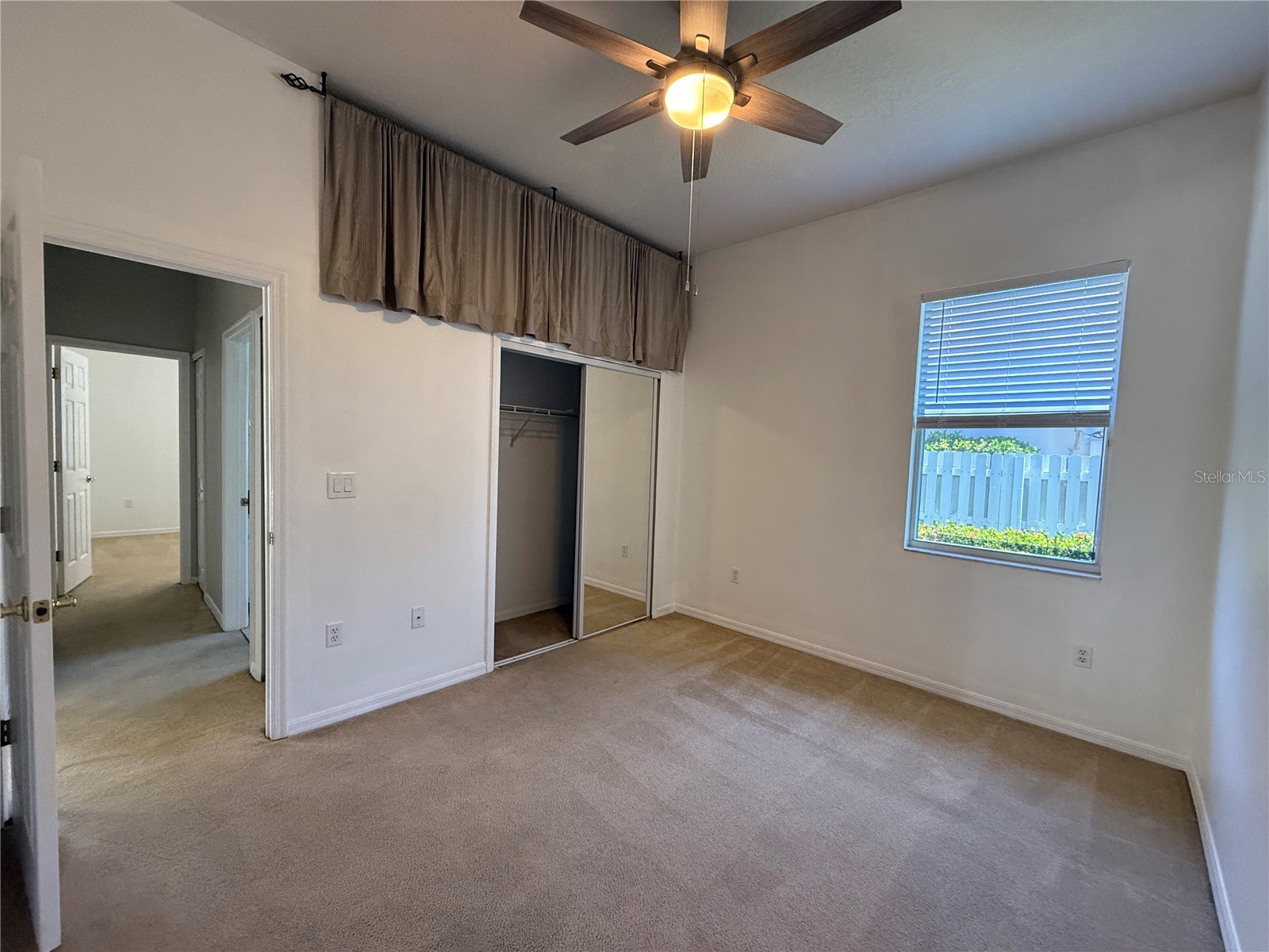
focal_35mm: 14
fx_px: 513
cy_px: 476
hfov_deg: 102.1
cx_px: 634
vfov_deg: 85.7
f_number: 2.2
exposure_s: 1/60
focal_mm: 2.22
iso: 320
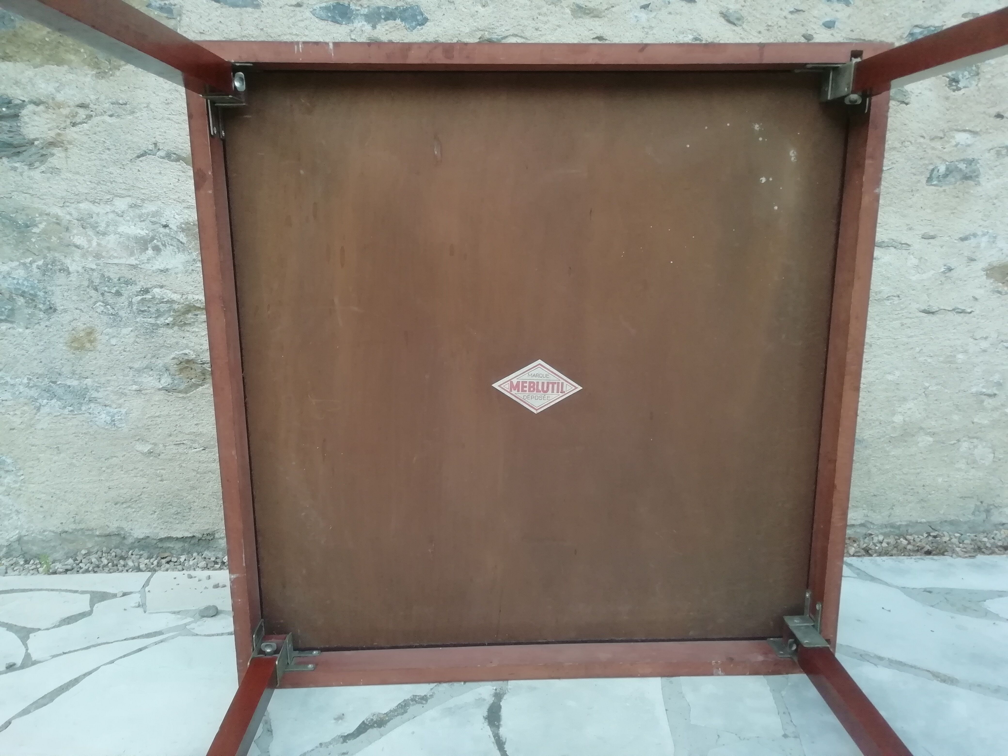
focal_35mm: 26
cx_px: 504
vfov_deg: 53.1
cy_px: 378
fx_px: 757
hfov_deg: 67.3
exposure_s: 1/33.3
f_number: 2.2
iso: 125
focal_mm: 3.46
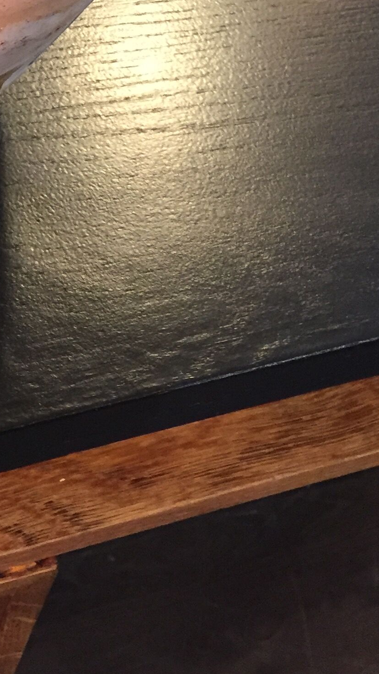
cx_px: -40
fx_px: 1250
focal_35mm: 70
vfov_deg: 28.0
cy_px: -31
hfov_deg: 16.7
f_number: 2.2
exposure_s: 1/33
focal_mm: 4.15
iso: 250
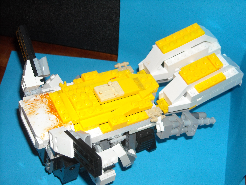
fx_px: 433
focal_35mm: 61
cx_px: 123
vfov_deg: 24.0
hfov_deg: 31.7
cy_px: 92
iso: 200
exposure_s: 1/125
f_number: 3.5
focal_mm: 9.87
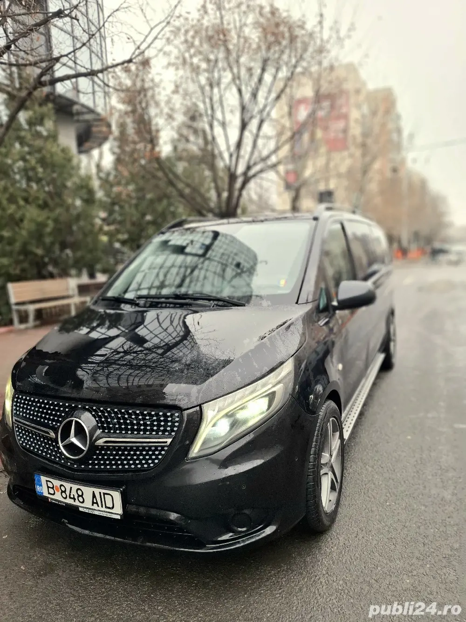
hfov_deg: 58.9
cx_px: 233
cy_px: 311
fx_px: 413
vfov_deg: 73.9
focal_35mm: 23
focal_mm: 5.54
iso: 50
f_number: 1.8
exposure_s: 1/132
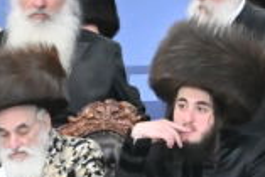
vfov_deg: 1.6
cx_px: 93
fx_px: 6469
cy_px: 170
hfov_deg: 2.3
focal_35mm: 878
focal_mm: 90
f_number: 2.8
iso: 1600
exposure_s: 1/400
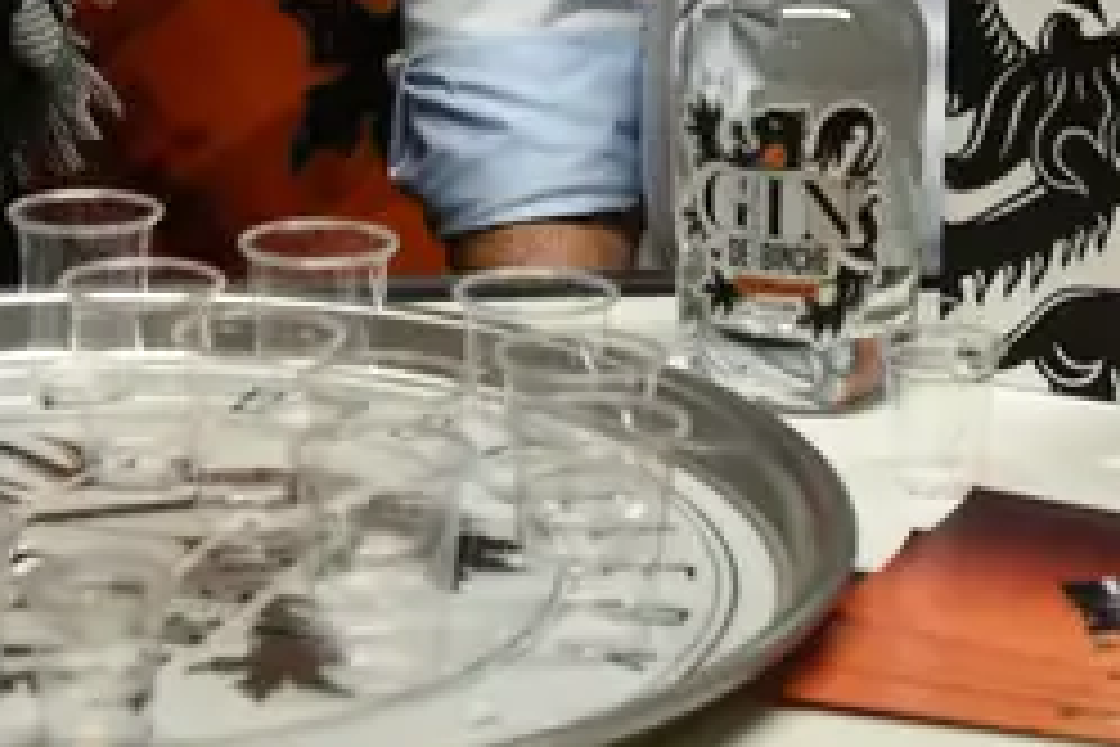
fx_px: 4075
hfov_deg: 15.6
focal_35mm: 131
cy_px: -652
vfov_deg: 9.9
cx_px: 556
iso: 800
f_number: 5
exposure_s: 1/100
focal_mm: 32
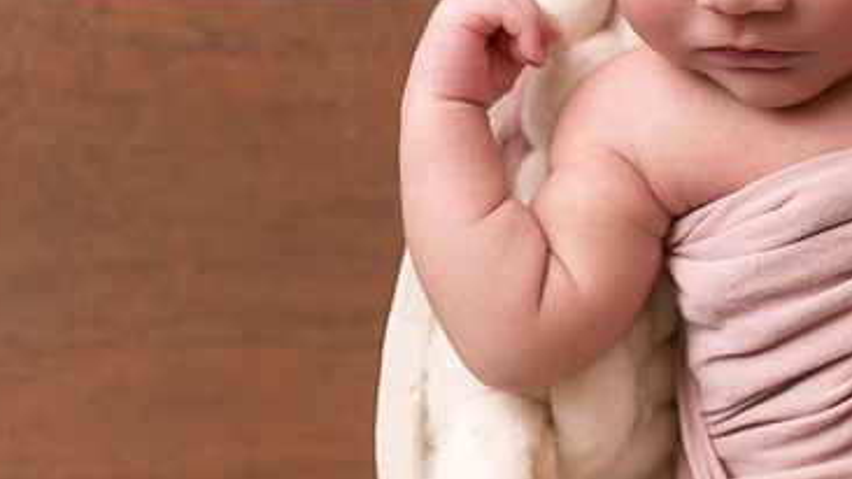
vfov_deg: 7.1
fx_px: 3886
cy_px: 276
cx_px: 875
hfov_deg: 12.3
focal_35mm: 172
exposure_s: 1/160
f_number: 2.2
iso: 160
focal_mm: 50
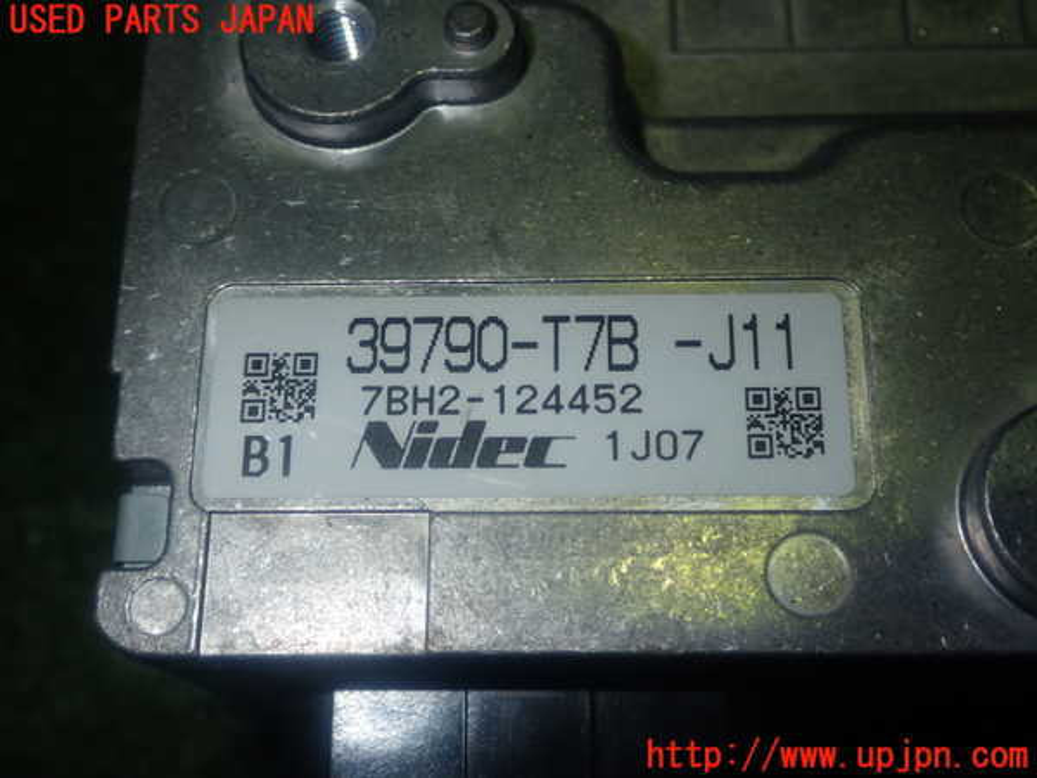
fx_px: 1318
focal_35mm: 44
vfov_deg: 32.9
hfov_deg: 42.9
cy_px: 389
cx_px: 518
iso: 200
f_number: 9
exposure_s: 1/40
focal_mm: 7.84
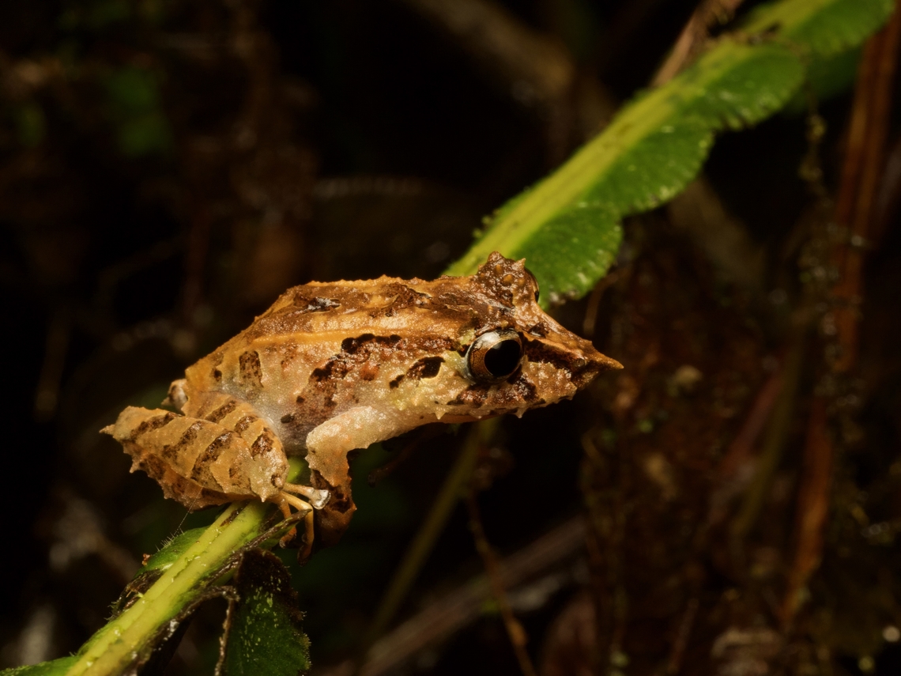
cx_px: 450
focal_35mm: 120
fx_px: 3123
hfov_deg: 16.4
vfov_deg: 12.3
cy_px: 338
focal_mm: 60
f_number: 16
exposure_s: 1/60
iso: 800
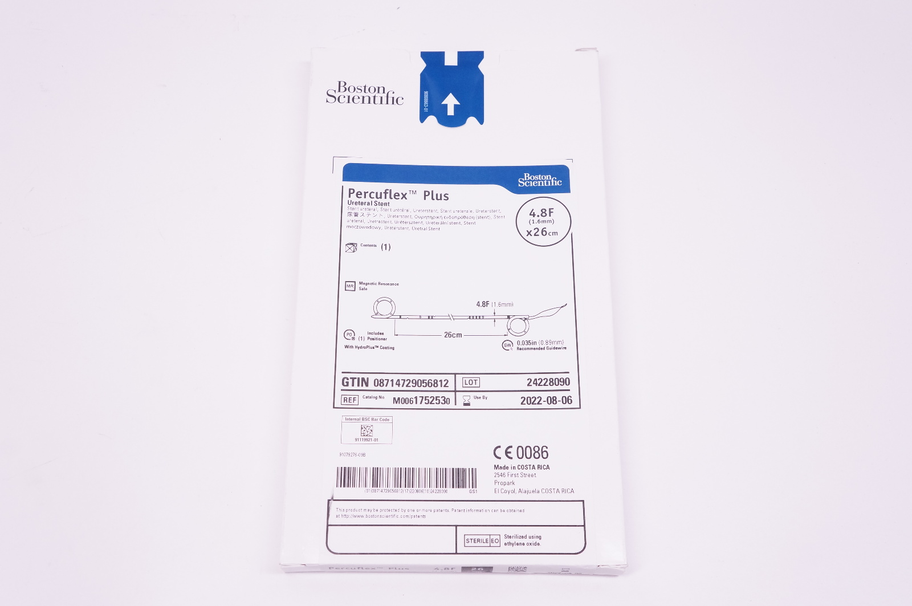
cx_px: 456
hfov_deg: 48.0
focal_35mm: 40
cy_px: 303
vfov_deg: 32.9
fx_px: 1025
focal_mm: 27
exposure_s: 1/100
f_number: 7.1
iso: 800
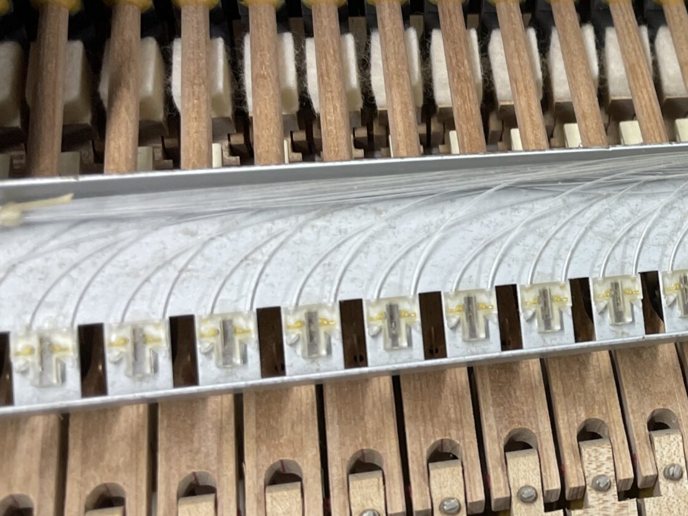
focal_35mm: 60
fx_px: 1193
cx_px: 772
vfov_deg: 24.4
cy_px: 242
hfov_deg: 28.9
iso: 125
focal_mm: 4.2
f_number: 1.6
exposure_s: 1/100
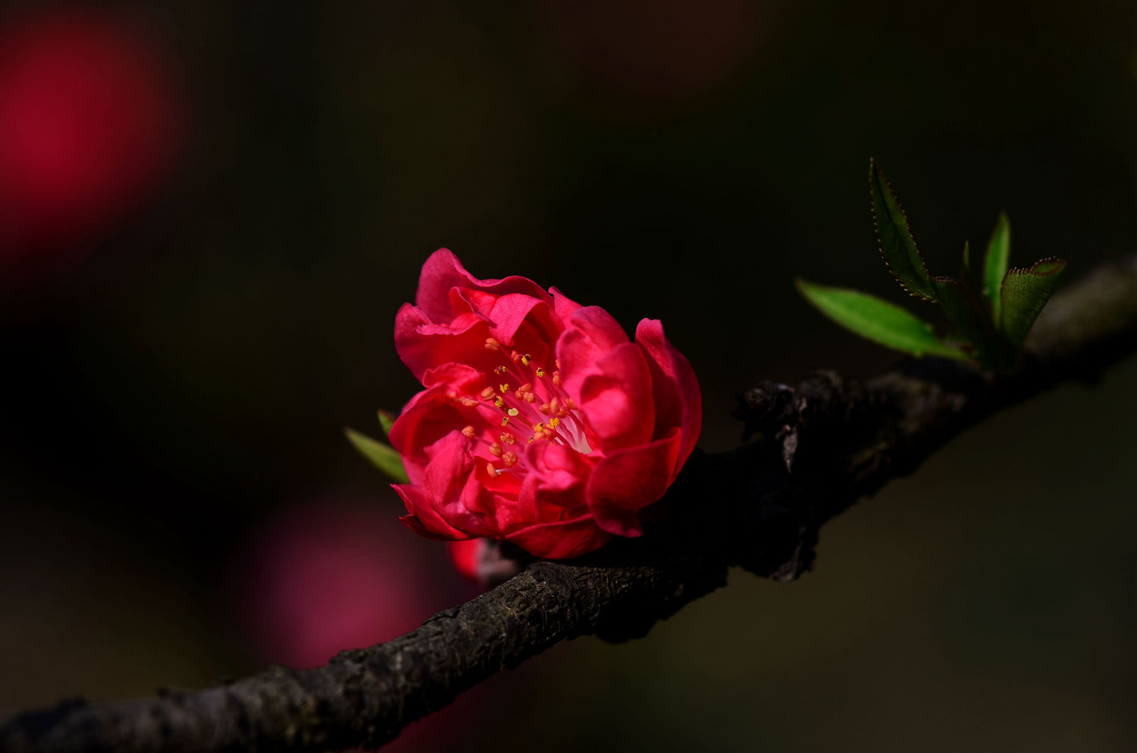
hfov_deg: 13.1
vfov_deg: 8.7
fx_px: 4965
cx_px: 568
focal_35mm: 158
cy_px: 376
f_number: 5.6
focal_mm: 105
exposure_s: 1/500
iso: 100
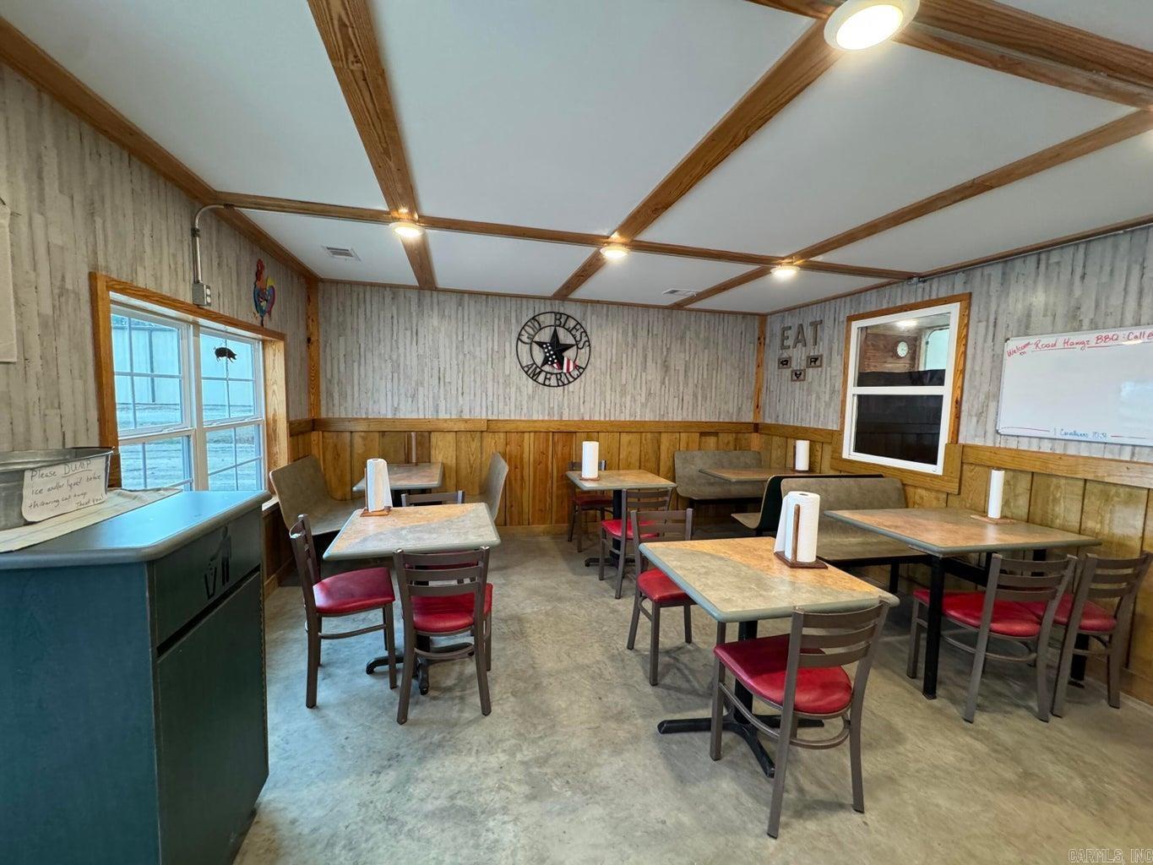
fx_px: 466
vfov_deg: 85.7
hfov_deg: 102.1
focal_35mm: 14
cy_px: 432
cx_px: 576
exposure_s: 1/60
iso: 400
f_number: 2.2
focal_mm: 2.22
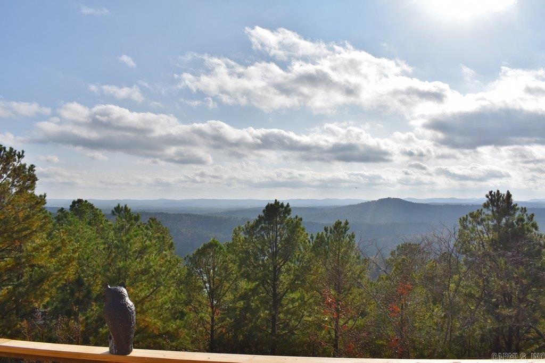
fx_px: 409
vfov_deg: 47.9
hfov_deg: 67.4
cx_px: 272
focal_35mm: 27
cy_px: 182
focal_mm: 18
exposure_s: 1/2000
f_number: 8
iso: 280
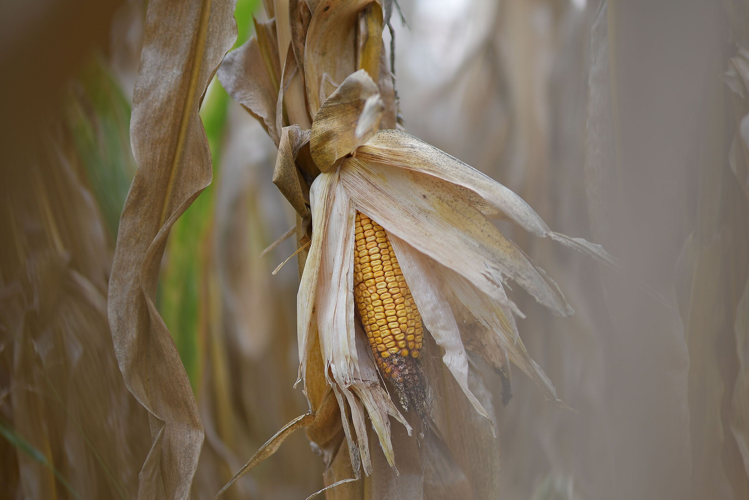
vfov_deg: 10.8
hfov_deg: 16.1
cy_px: 250
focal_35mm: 127
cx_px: 374
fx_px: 2642
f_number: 1.6
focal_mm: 85
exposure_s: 1/400
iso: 100
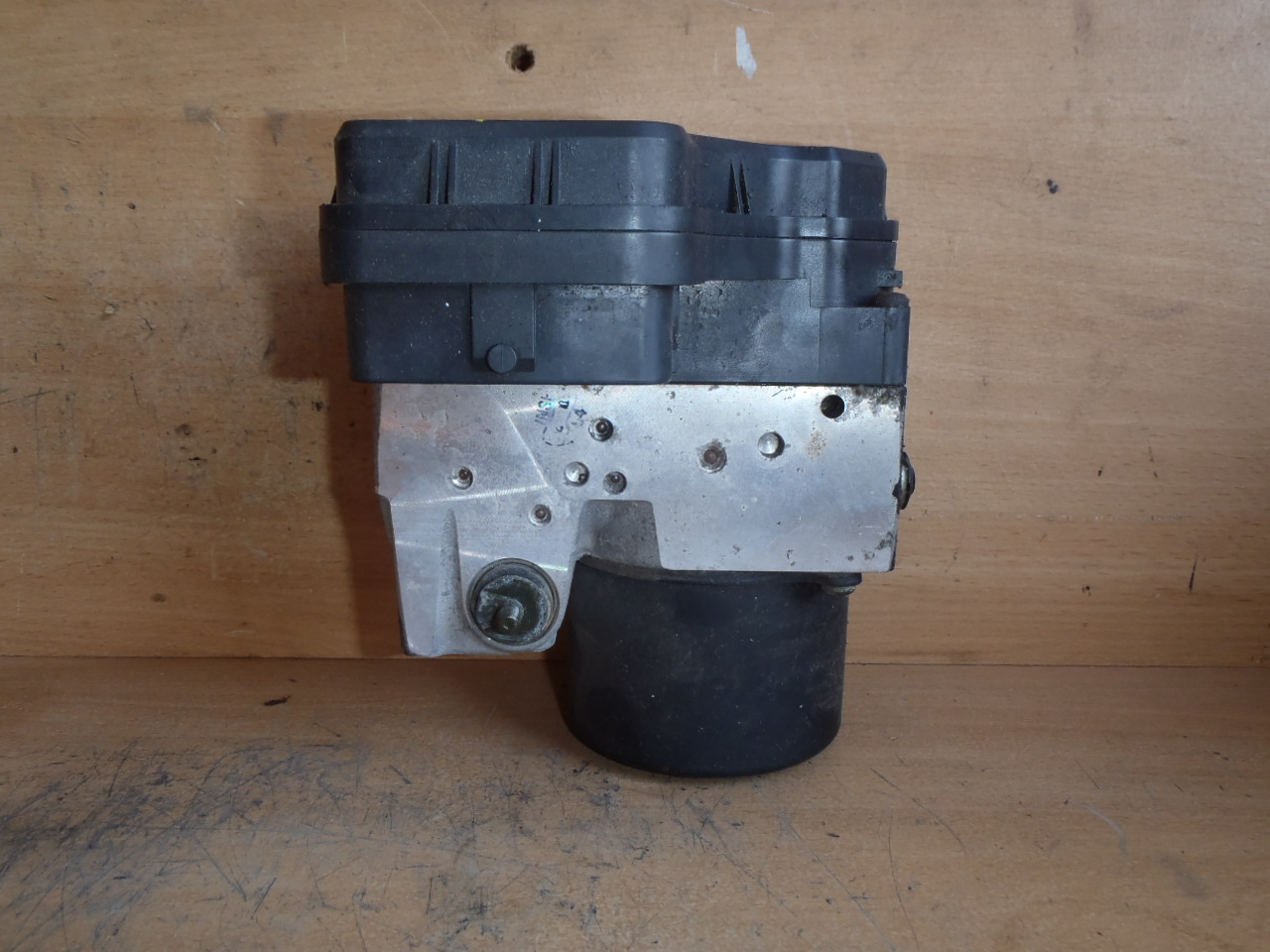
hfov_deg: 63.4
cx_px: 635
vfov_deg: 49.7
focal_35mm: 28
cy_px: 476
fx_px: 1027
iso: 100
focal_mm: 5
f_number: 3.9
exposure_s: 1/30
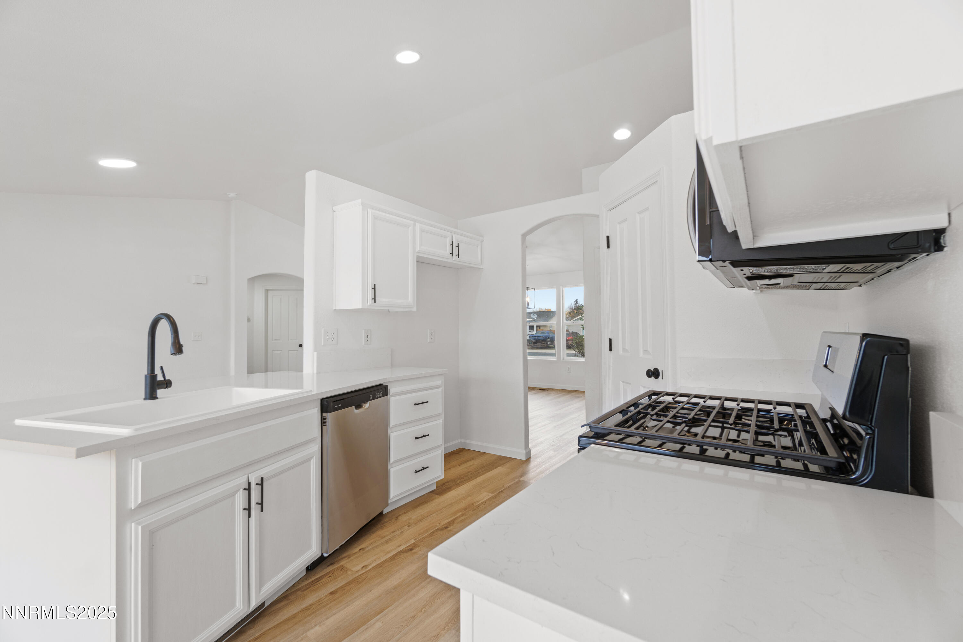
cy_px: 321
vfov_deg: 77.3
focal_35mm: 15
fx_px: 401
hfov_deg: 100.4
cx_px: 482
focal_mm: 10
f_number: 6.3
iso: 100
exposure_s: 1/3
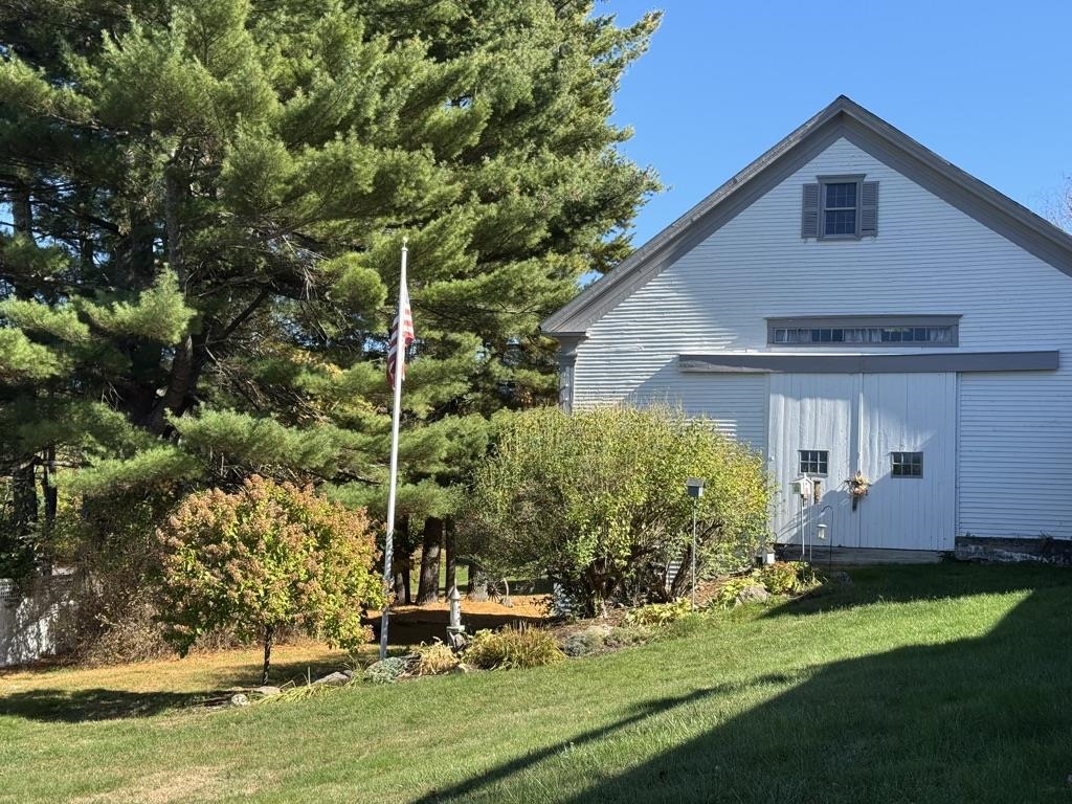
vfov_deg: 30.3
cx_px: 536
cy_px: 402
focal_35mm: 48
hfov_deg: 39.7
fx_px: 1486
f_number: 1.78
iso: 64
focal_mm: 6.76
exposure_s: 1/1724
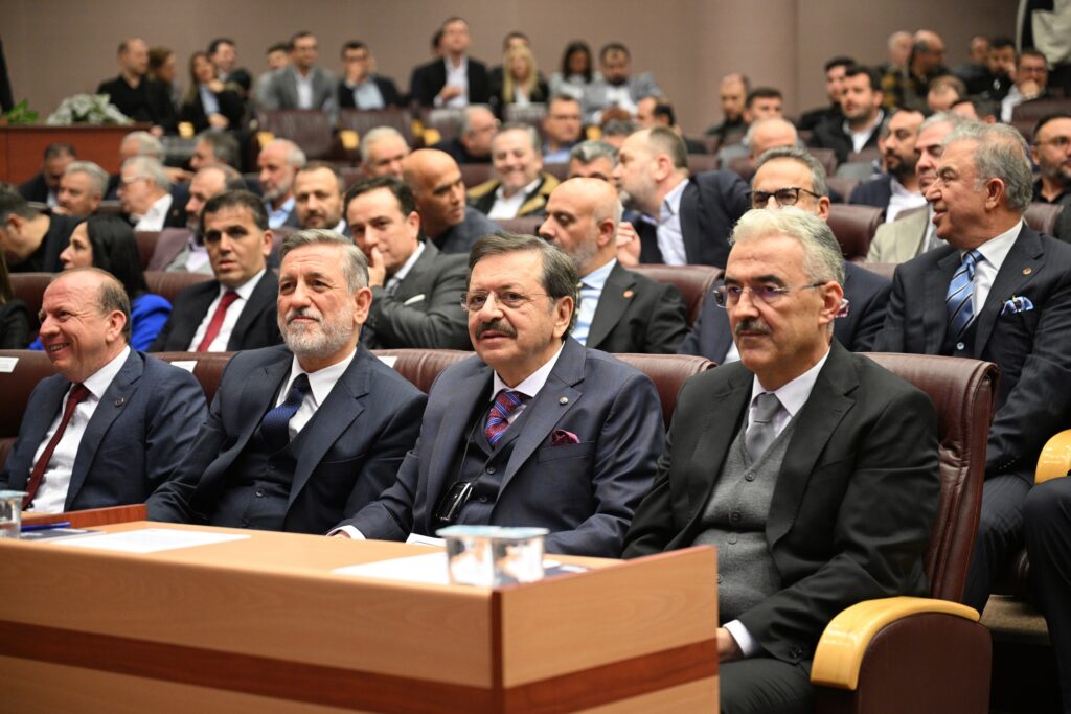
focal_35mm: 70
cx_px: 536
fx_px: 2083
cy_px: 357
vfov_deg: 19.5
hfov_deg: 28.8
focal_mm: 70
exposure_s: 1/100
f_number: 2.8
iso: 2000
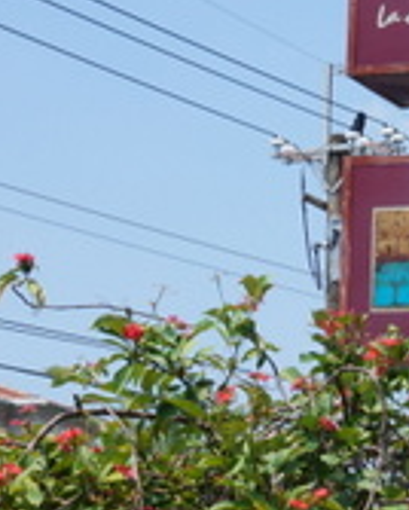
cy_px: 365
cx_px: 803
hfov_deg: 10.6
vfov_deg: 14.2
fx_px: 2036
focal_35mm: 135
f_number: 16
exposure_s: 1/125
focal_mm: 25
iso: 200
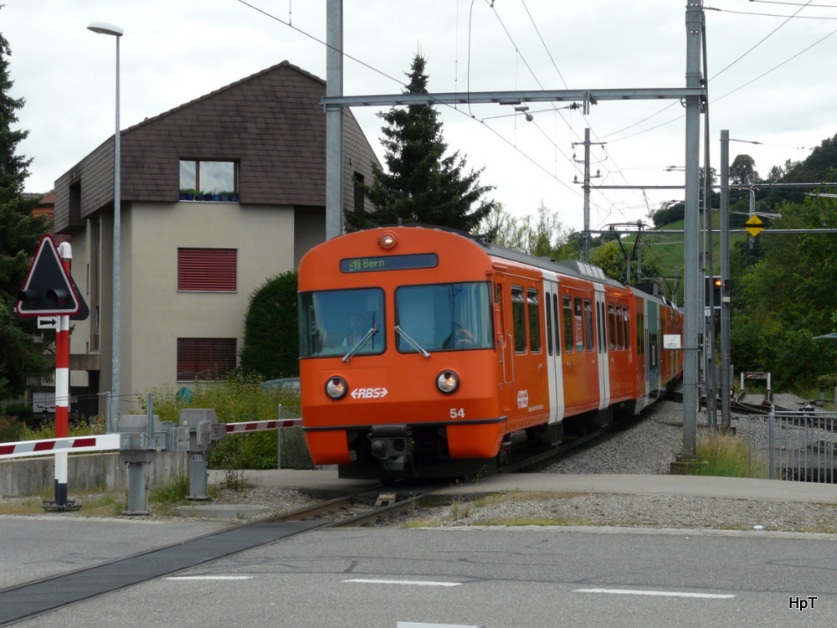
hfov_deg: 23.6
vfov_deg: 17.8
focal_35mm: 83
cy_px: 314
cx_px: 418
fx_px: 2007
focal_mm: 13.6
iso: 100
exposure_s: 1/250
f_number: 5.6
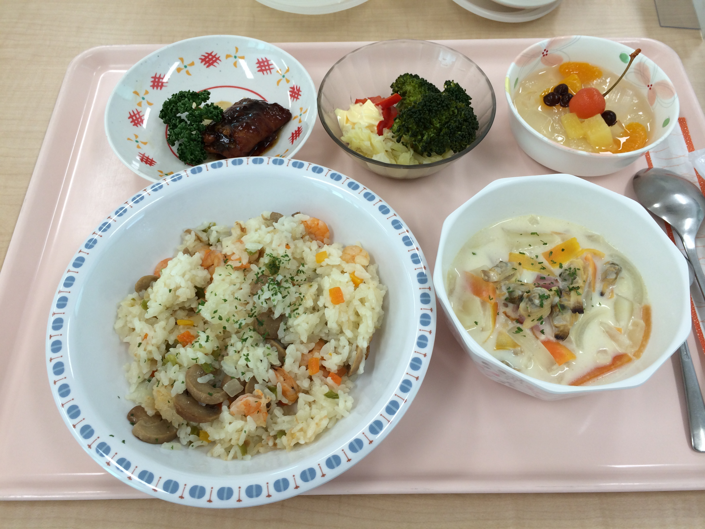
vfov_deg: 46.8
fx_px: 611
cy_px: 264
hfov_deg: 60.0
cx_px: 352
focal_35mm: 30
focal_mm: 4.12
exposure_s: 1/60
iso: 40
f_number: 2.2
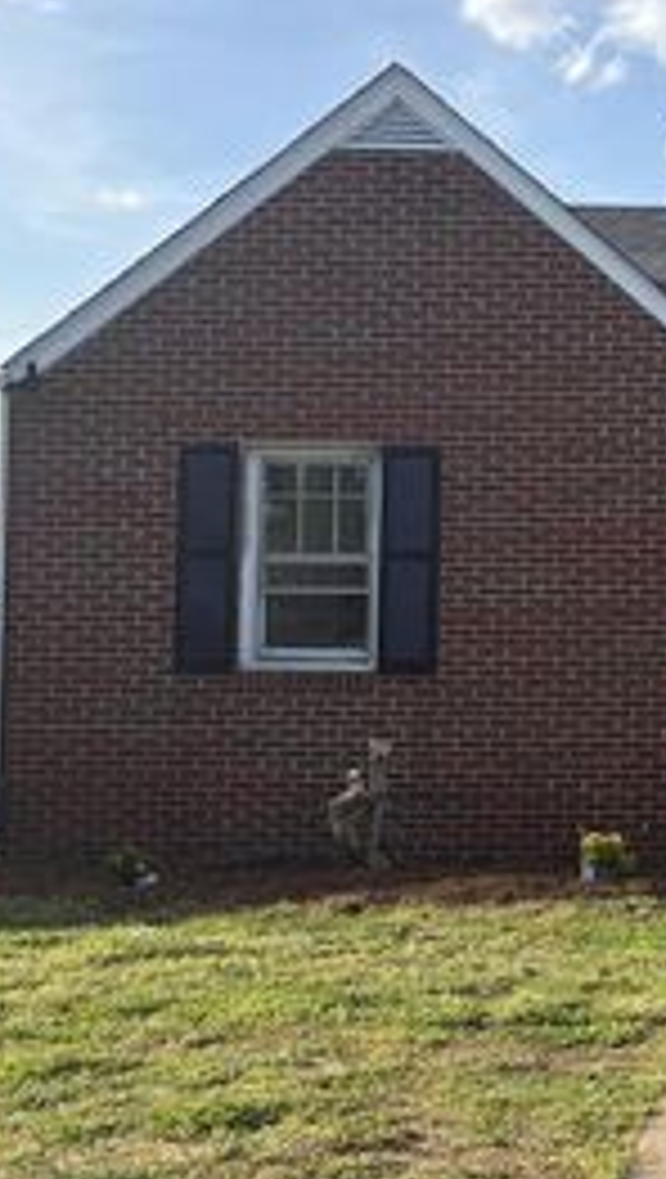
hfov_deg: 20.5
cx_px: 846
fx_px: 1690
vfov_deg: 38.5
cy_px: 587
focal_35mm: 54
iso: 50
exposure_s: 1/1848
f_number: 1.6
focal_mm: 5.96
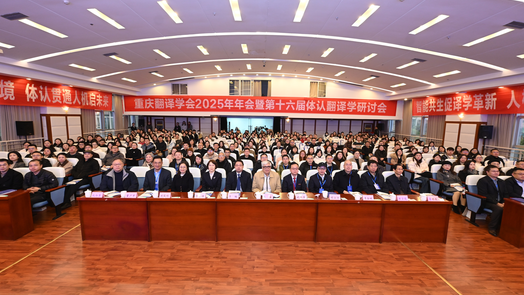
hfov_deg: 103.0
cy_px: 143
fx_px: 208
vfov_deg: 70.5
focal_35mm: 15
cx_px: 261
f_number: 4
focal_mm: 14
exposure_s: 1/125
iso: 1250
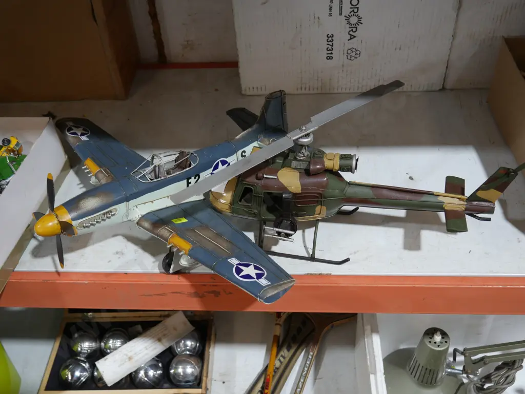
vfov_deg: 37.8
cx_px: 262
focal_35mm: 38
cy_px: 197
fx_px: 577
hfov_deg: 49.0
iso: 500
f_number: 4.1
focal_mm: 19
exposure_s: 1/60
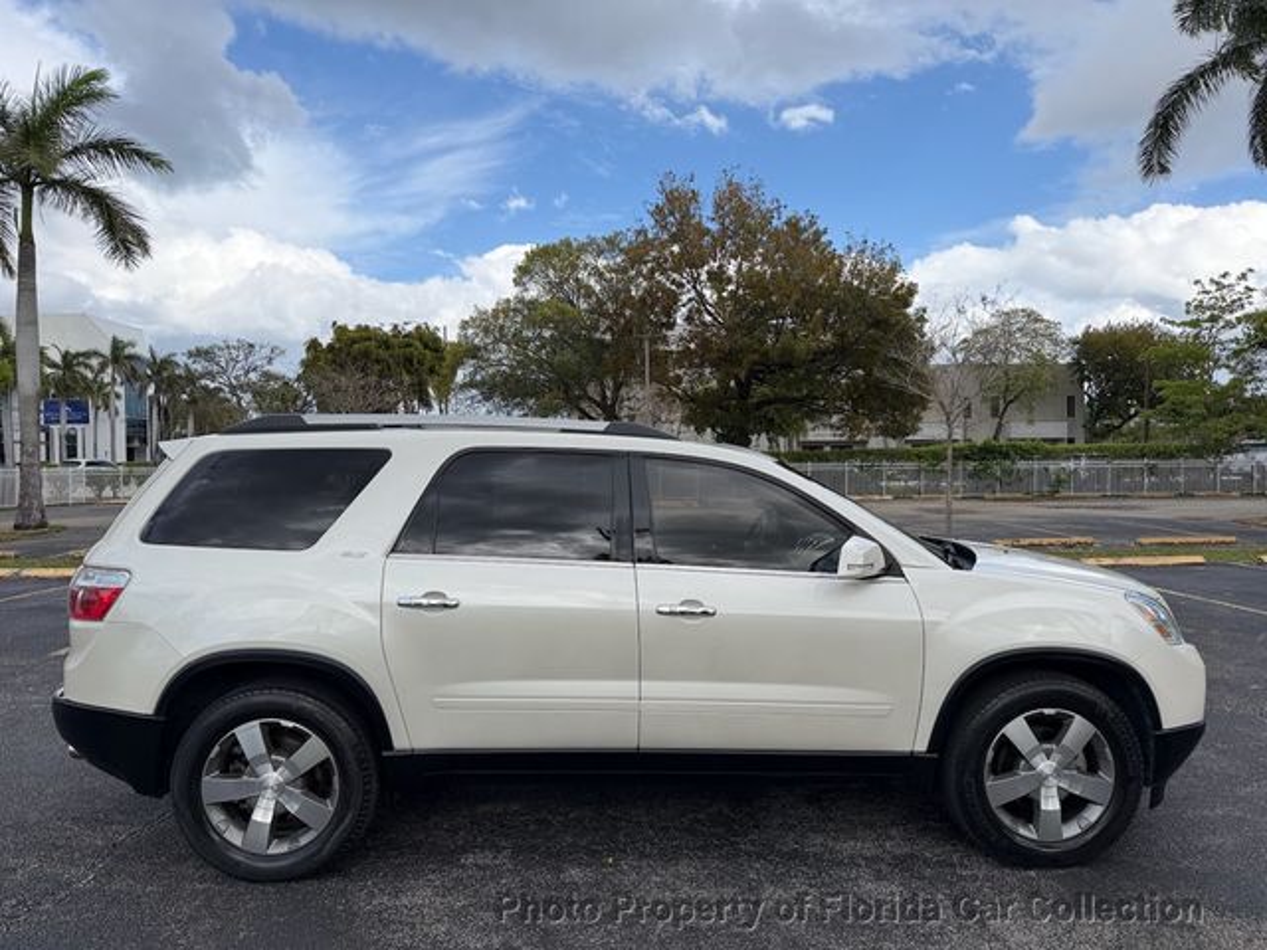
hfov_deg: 71.6
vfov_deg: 56.8
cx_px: 634
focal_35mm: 24
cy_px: 475
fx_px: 878
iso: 100
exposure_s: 1/3425
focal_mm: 6.76
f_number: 1.78
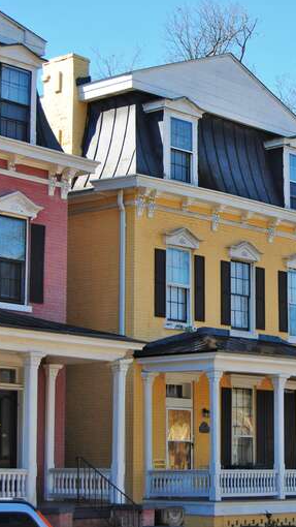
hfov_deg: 13.2
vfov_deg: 23.7
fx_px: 1255
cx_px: 315
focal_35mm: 90
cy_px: 262
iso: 100
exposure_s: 1/160
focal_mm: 38
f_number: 6.3
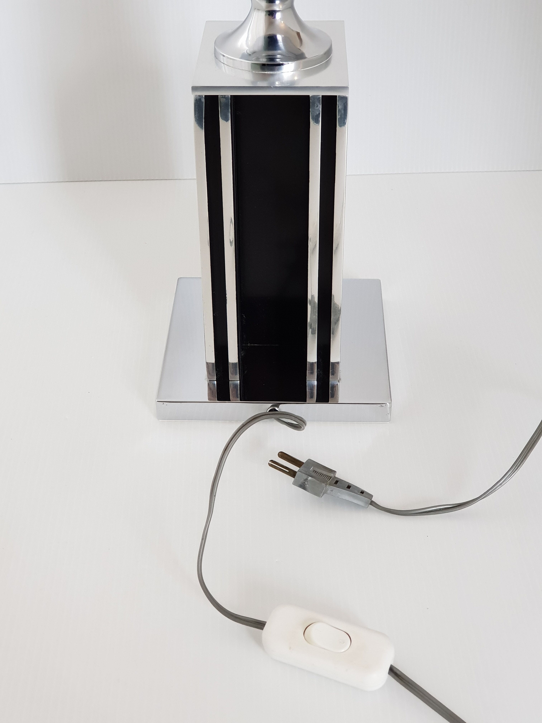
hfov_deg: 28.0
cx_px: 271
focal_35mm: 52
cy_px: 362
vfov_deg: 36.8
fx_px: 1086
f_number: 2.4
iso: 125
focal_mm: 6
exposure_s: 1/33
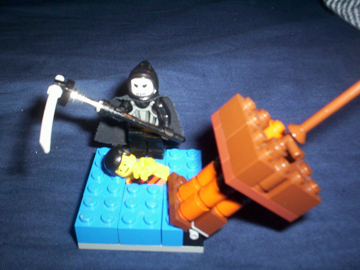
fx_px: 395
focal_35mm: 38
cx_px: 180
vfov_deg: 37.7
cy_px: 135
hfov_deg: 49.0
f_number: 4.5
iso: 140
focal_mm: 4.99
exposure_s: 1/60
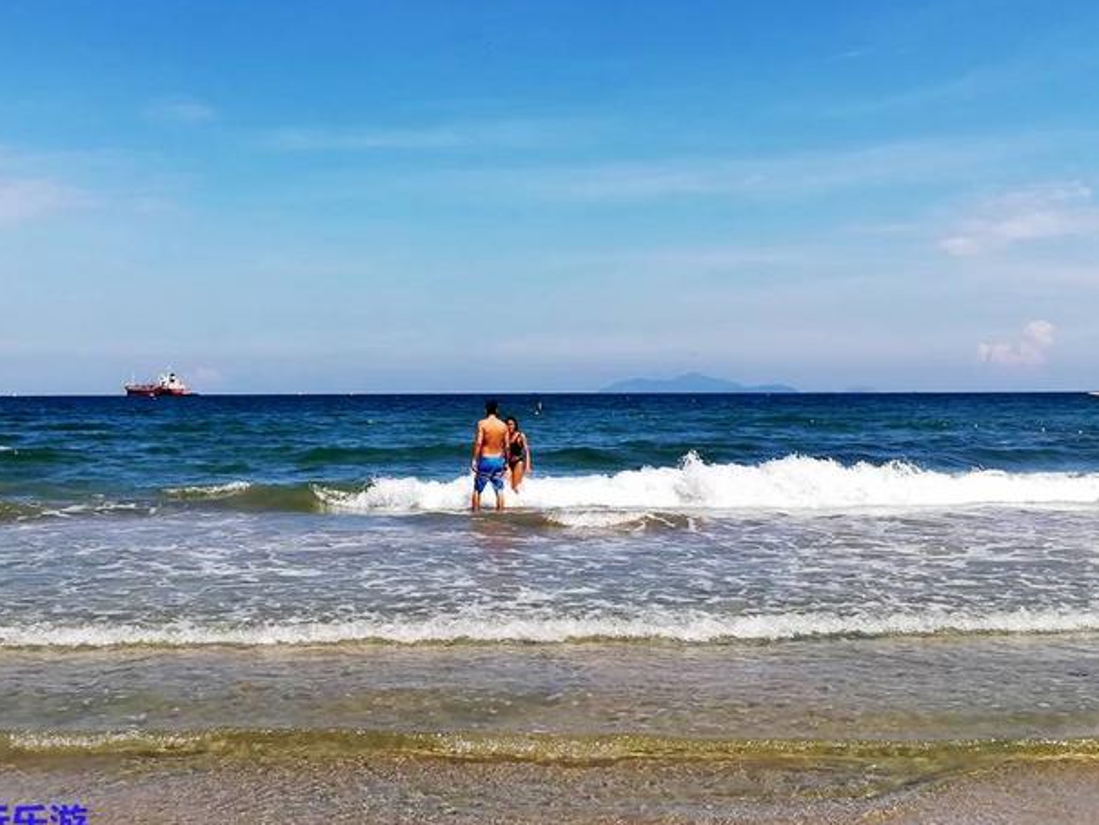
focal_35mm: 44
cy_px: 358
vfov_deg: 32.8
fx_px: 1397
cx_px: 468
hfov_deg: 42.8
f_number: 2.2
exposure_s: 1/1328
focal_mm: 3.83
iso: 50
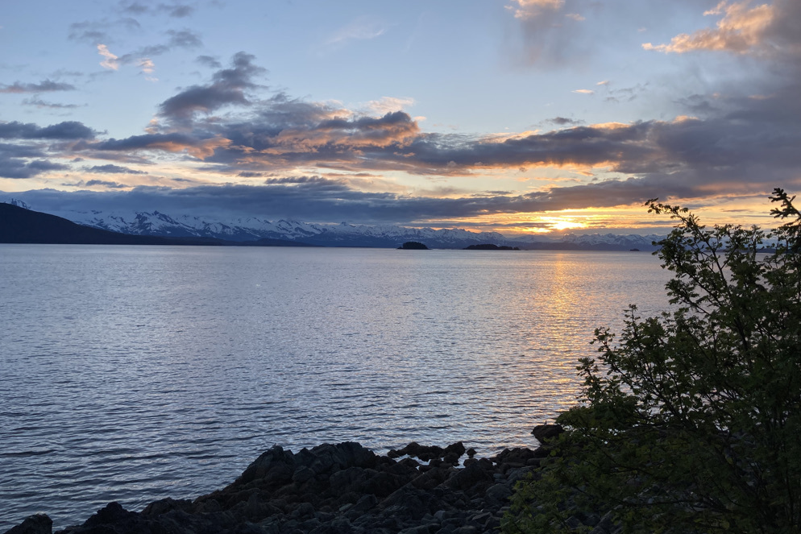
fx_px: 668
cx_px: 406
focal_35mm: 30
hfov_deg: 61.9
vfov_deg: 43.6
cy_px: 267
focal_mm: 3.99
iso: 20
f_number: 1.8
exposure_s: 1/470
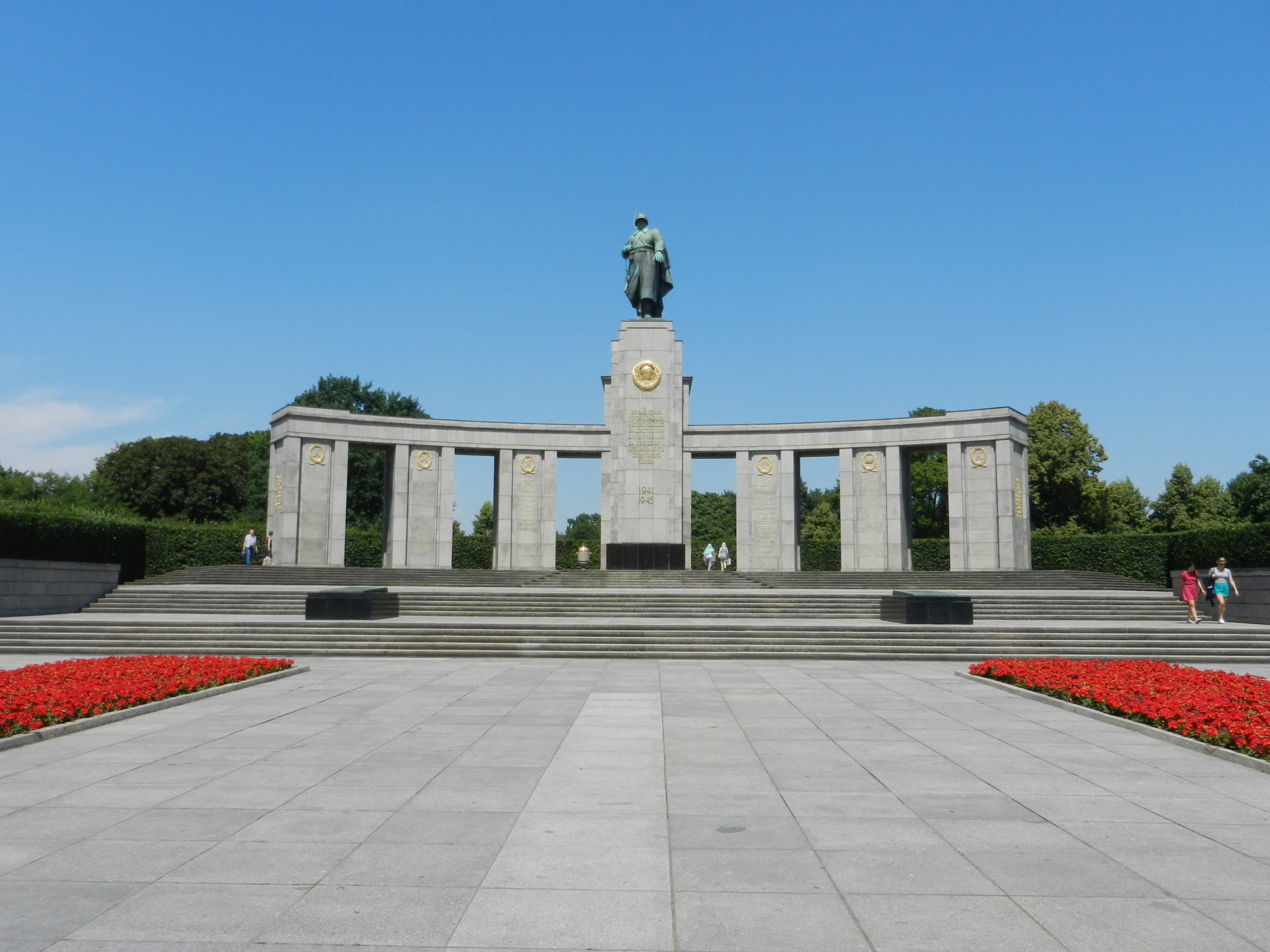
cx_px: 635
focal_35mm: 29
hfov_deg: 61.7
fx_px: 1064
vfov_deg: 48.2
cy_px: 476
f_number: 3.6
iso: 160
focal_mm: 5.1
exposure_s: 1/2000
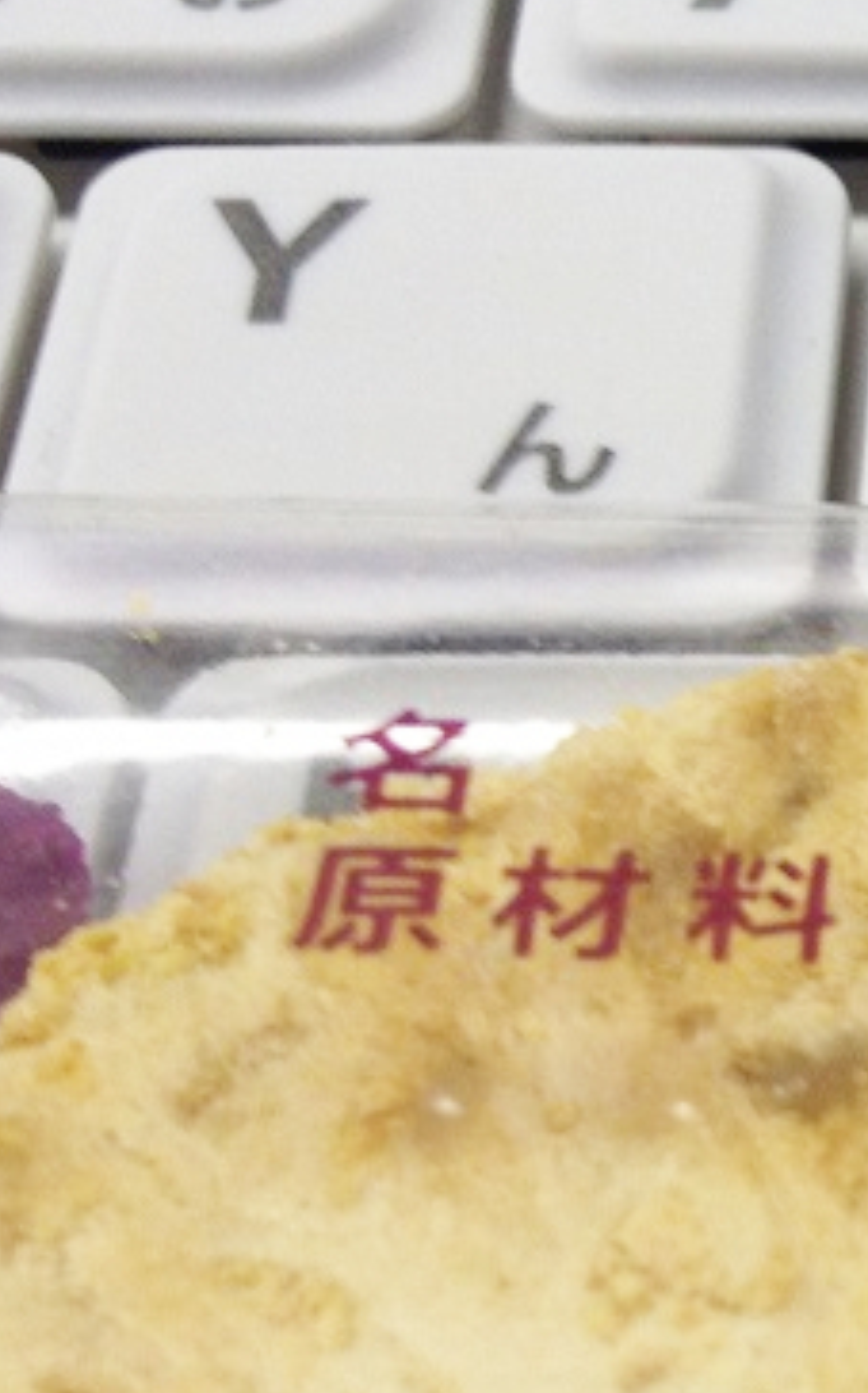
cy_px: 978
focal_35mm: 100
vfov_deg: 20.7
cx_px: 1667
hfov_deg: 11.8
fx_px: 3791
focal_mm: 4.28
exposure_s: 1/30
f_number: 2.4
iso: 50
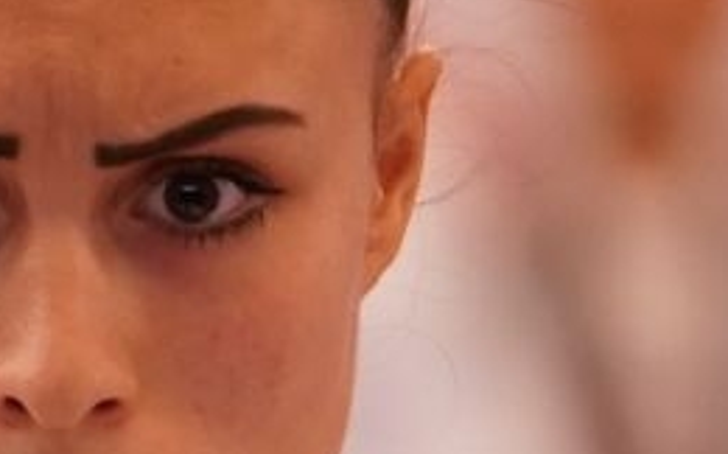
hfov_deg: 1.0
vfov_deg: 0.6
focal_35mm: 2096
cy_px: 675
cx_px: 218
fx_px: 41549
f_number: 2.8
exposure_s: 1/500
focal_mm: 198
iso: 640
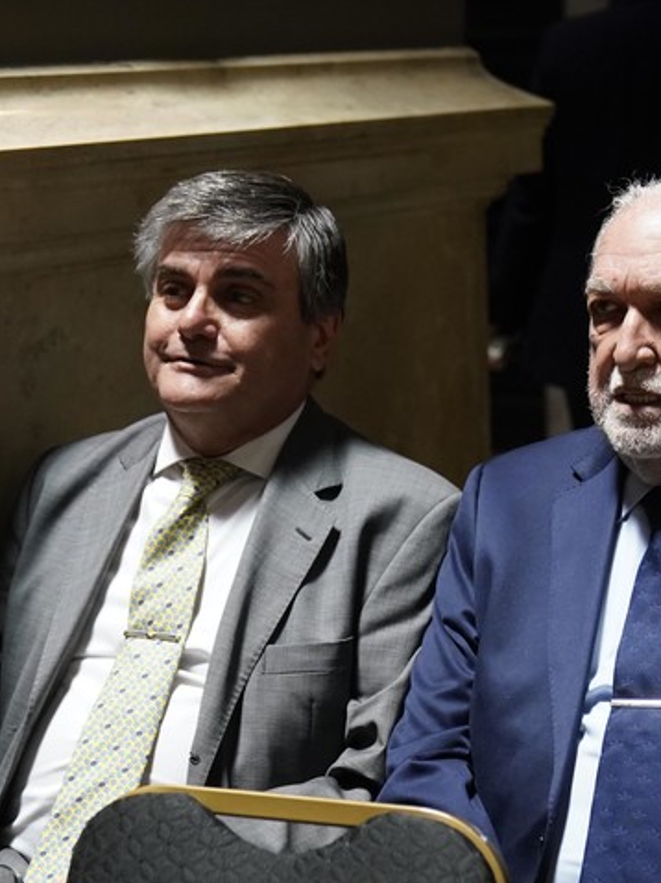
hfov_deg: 14.7
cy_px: 442
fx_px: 2548
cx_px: 545
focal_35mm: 100
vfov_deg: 19.6
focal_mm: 46
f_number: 2.8
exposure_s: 1/400
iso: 3200
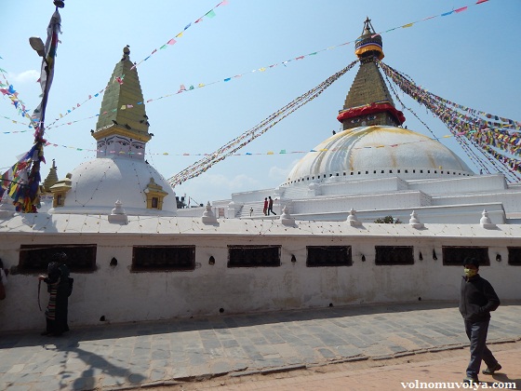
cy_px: 196
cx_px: 260
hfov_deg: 73.9
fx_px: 346
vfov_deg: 58.9
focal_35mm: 23
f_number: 6
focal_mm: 4
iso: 125
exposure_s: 1/800
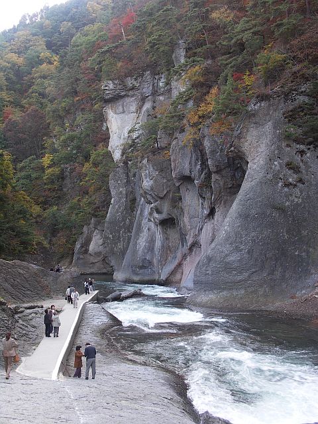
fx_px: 502
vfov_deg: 45.8
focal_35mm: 41
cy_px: 212
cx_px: 159
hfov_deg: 35.1
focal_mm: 10.7
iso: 100
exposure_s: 1/20
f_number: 5.6
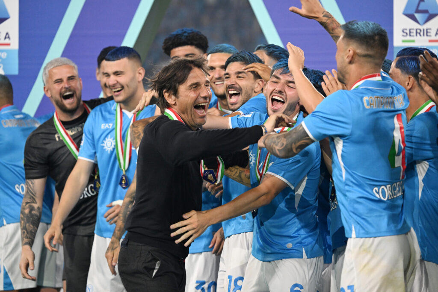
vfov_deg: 6.2
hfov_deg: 9.4
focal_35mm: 220
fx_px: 2677
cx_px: 219
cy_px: 146
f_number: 5
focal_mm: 220
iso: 4000
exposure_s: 1/1000
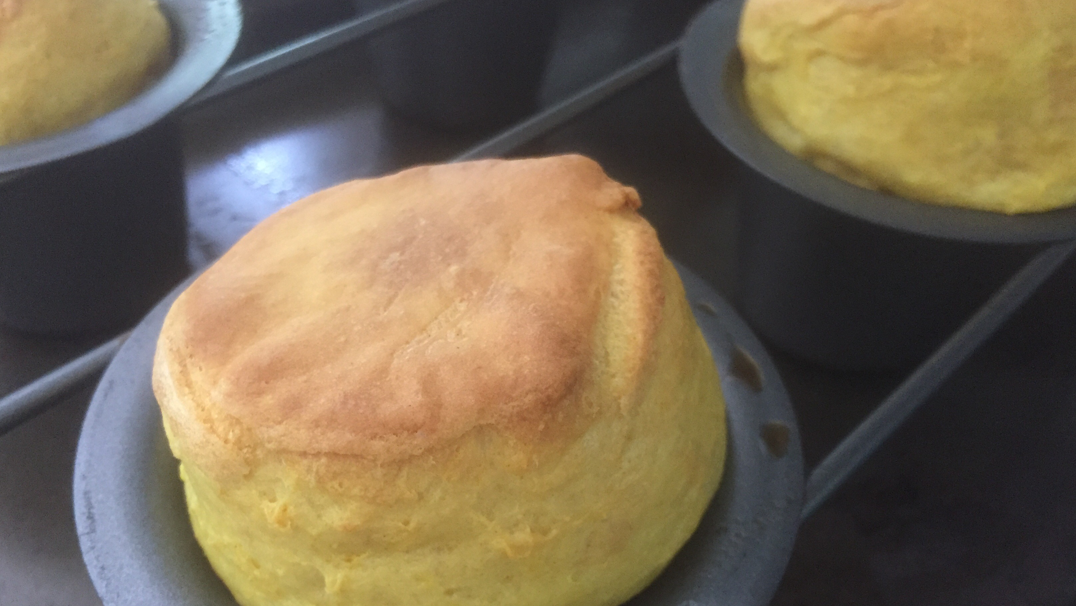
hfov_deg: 61.0
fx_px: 913
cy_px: 392
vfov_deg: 36.4
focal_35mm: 32
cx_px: 539
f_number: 2.2
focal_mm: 4.15
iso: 200
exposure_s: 1/30
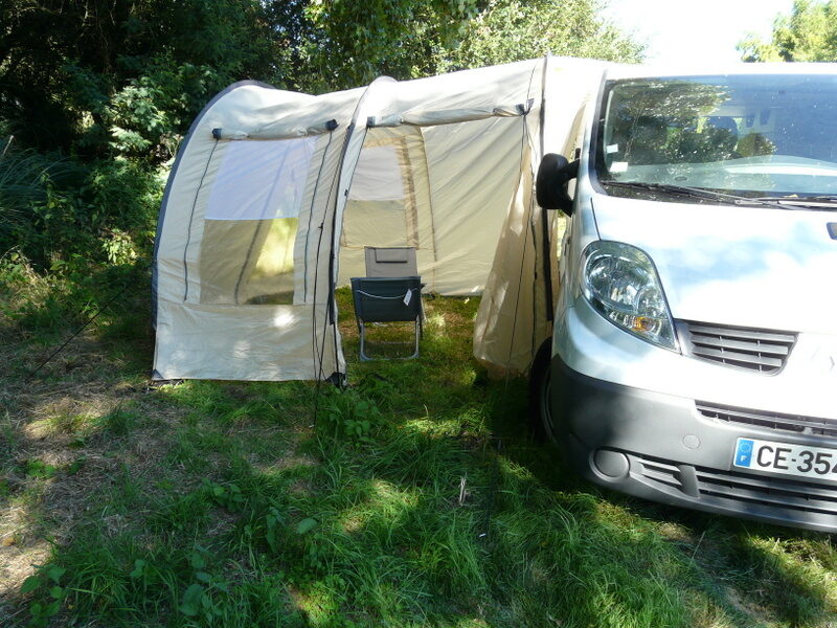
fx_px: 677
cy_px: 314
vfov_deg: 49.7
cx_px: 418
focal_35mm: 28
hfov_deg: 63.4
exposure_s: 1/125
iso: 100
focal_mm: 4.6
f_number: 3.6
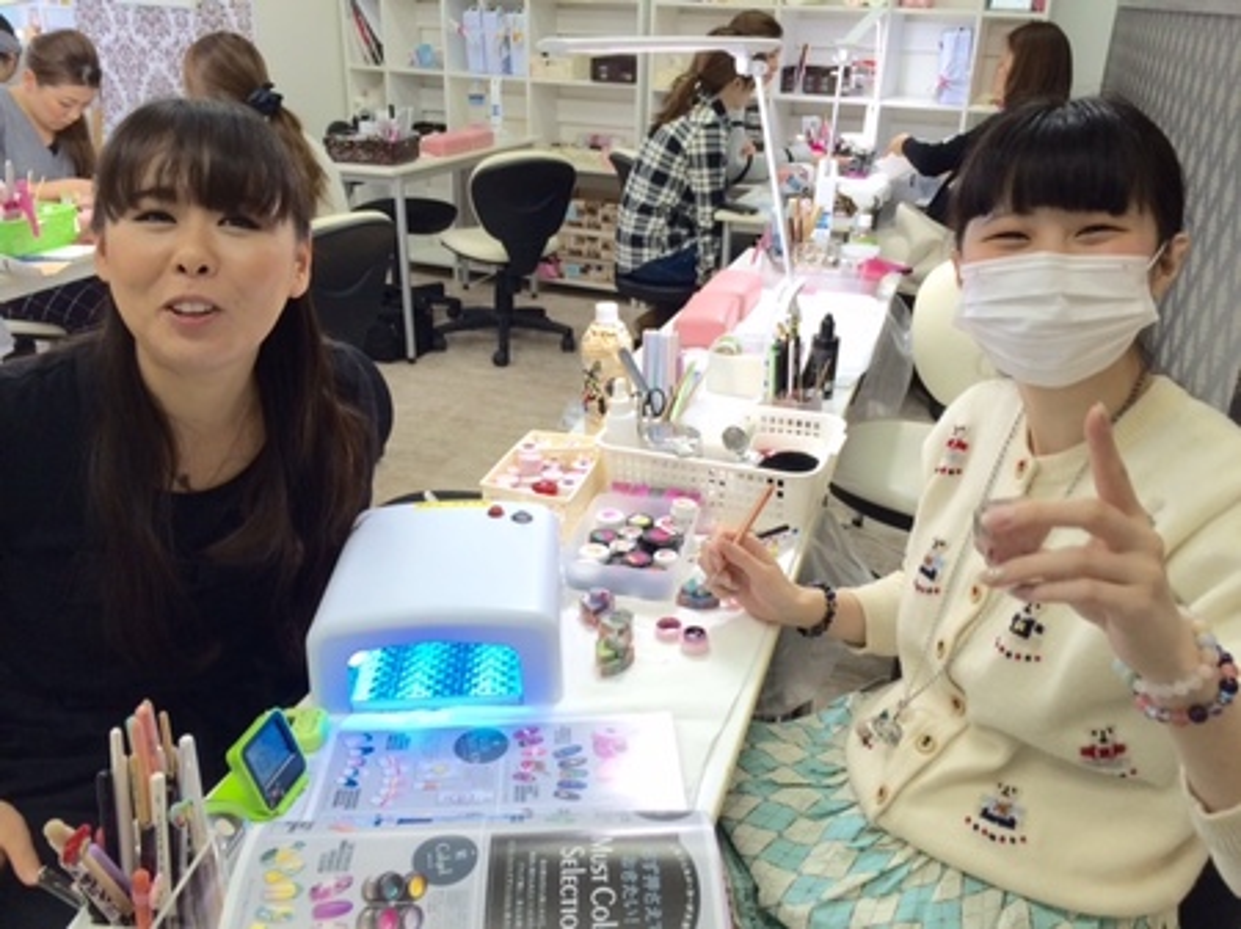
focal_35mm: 29
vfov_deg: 48.2
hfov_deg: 61.7
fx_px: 1039
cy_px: 464
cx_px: 620
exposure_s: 1/40
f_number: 2.2
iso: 32
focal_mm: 4.15
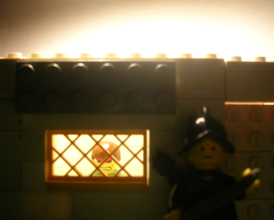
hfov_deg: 49.1
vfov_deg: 40.1
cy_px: 110
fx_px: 300
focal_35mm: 37
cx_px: 131
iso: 50
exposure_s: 1/11.8
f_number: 3
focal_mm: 5.8
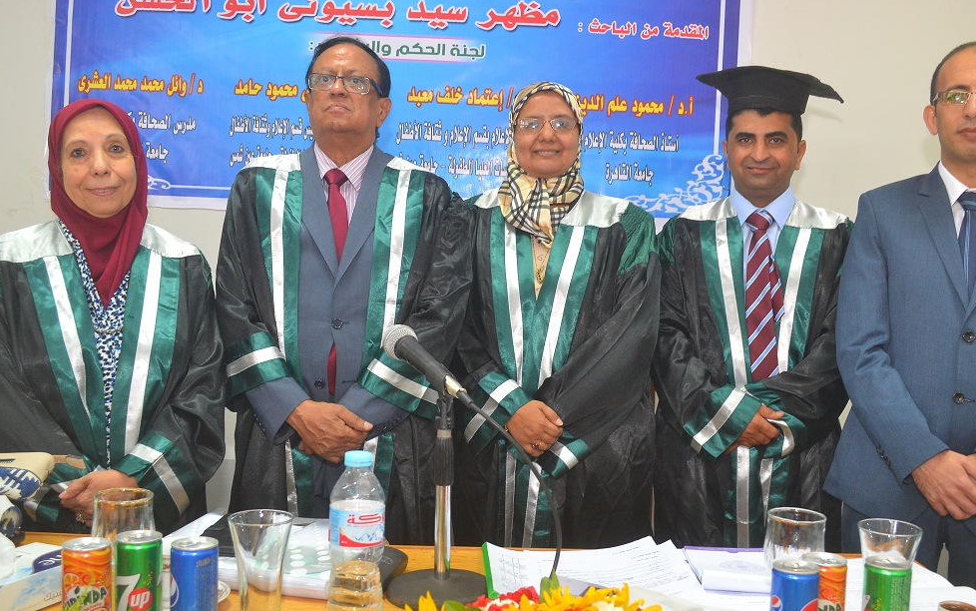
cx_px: 514
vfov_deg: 35.4
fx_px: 958
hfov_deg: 54.0
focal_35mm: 36
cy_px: 325
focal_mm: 20
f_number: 5.6
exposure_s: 1/25
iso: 800
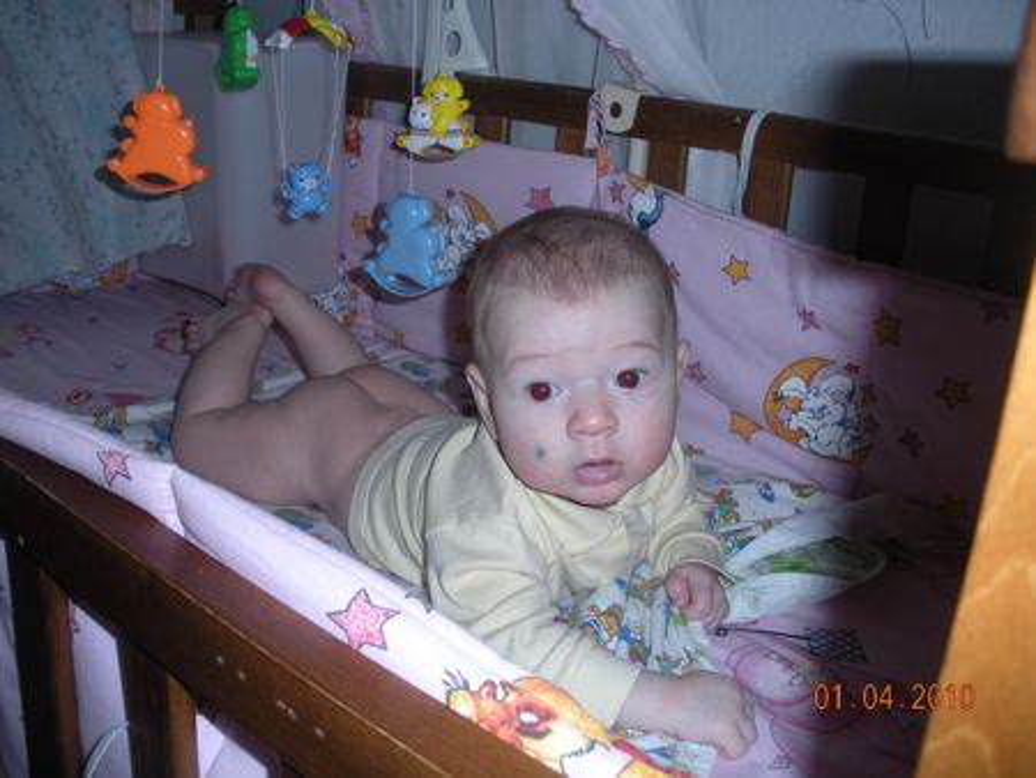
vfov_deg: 39.7
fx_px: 1078
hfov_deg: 51.3
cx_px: 518
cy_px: 389
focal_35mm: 36
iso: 64
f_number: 3.5
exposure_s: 1/60
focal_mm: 6.3
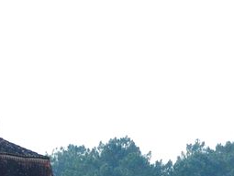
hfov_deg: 1.8
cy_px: 267
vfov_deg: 1.4
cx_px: 98
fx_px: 7419
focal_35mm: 1096
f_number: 5.6
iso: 100
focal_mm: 57.4
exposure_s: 1/400
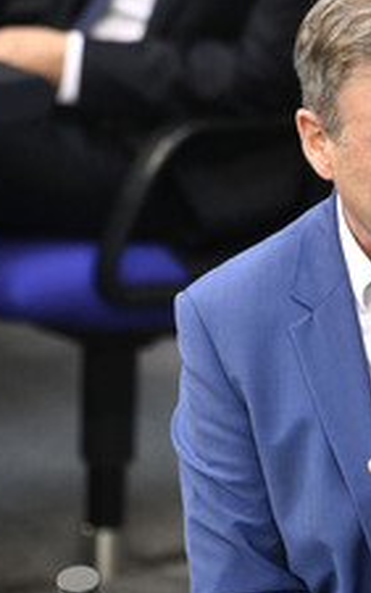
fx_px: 13499
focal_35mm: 836
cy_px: 364
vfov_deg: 2.5
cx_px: 428
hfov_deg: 1.6
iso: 10000
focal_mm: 410
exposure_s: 1/400
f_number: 5.6
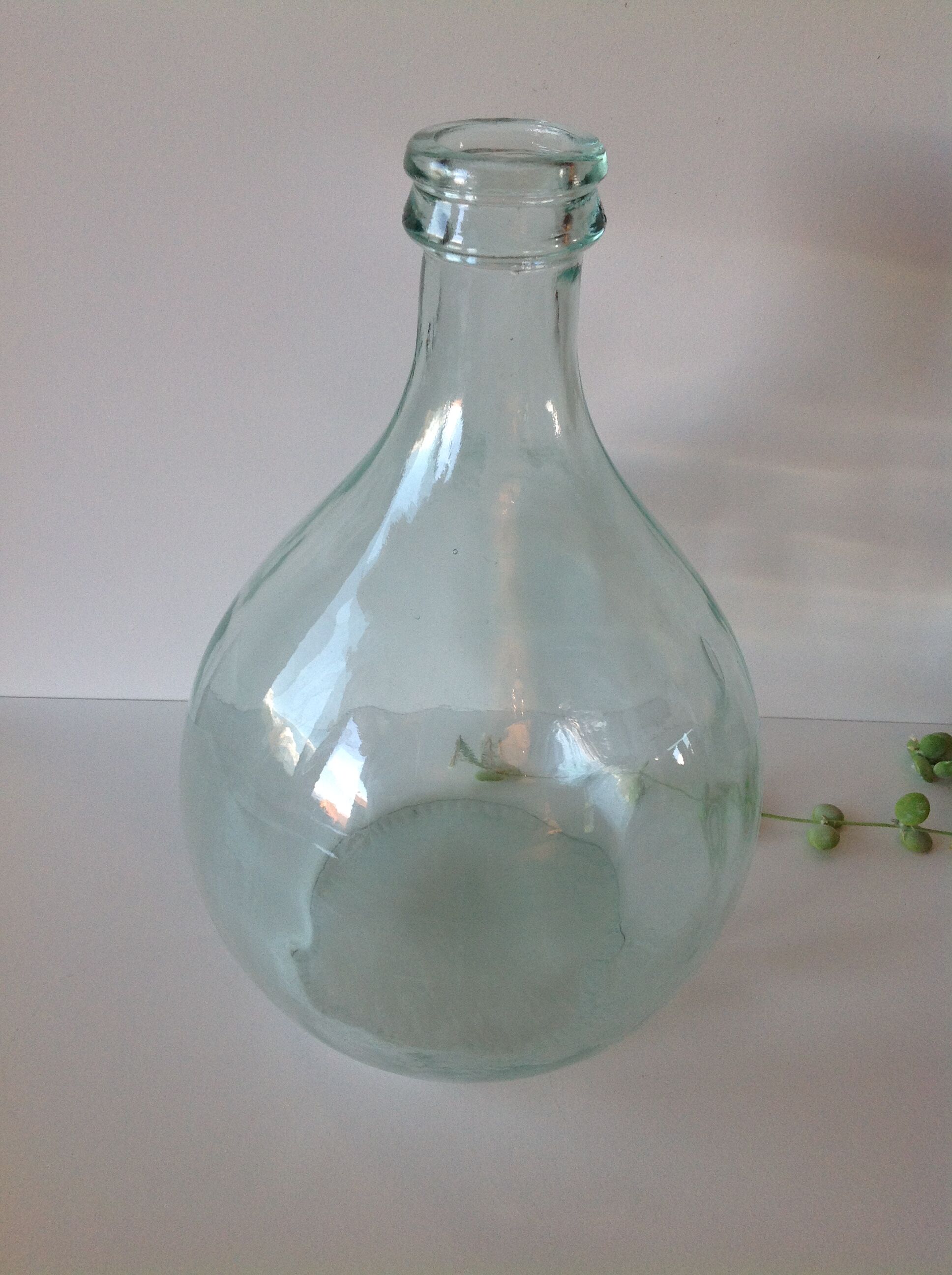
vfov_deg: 52.7
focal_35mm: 35
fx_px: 1287
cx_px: 476
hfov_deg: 40.6
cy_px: 638
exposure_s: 1/100
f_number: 2.4
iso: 80
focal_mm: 4.28
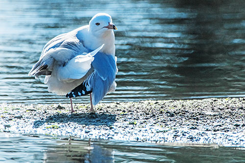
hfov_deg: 1.7
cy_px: 82
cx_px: 122
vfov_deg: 1.1
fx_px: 8164
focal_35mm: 1200
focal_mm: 1200
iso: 1600
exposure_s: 1/2500
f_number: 13
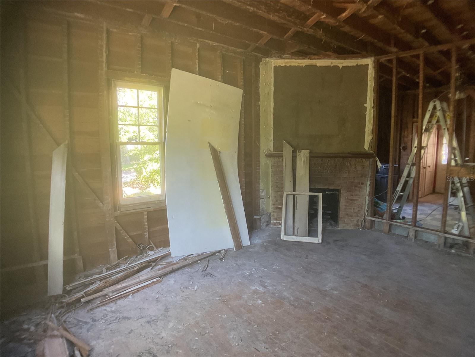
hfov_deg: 61.7
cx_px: 238
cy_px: 178
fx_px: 398
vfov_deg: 48.2
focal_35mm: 29
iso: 64
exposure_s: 1/60
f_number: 1.8
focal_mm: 3
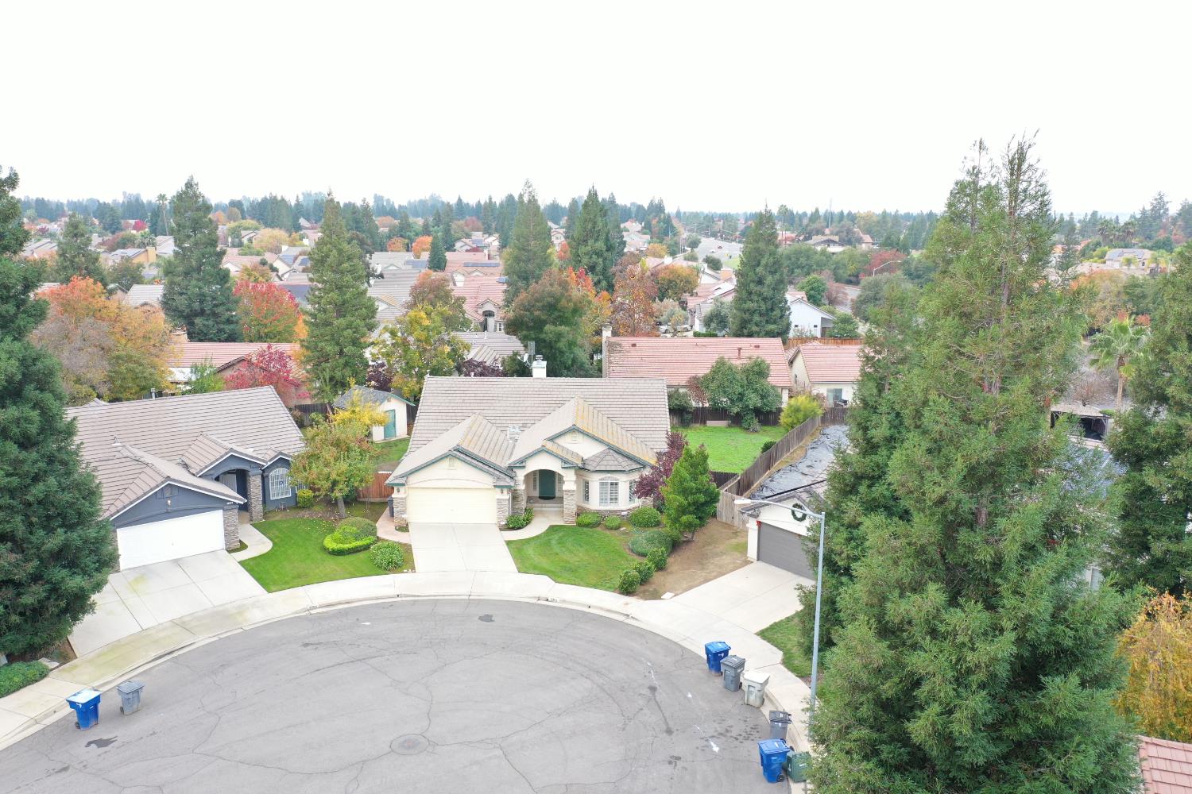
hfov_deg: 65.5
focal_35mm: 28
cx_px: 596
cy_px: 397
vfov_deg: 46.4
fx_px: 927
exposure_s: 1/80
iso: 100
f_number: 3.5
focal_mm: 10.26
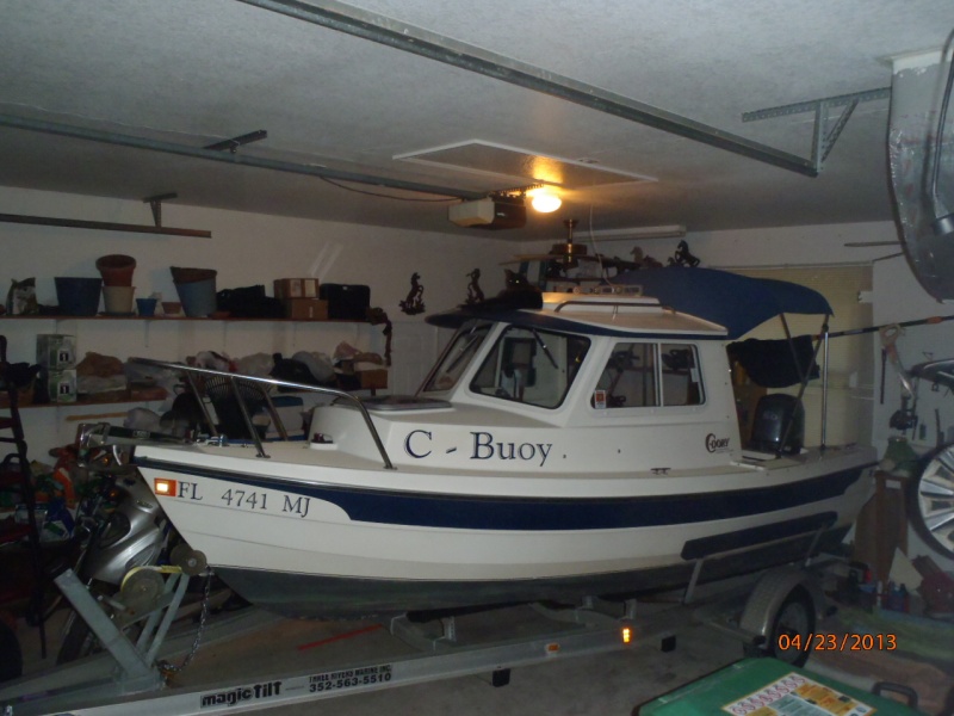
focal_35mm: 30
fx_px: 827
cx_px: 477
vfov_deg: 46.8
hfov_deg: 60.0
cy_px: 358
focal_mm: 5.4
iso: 500
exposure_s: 1/30
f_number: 4.1
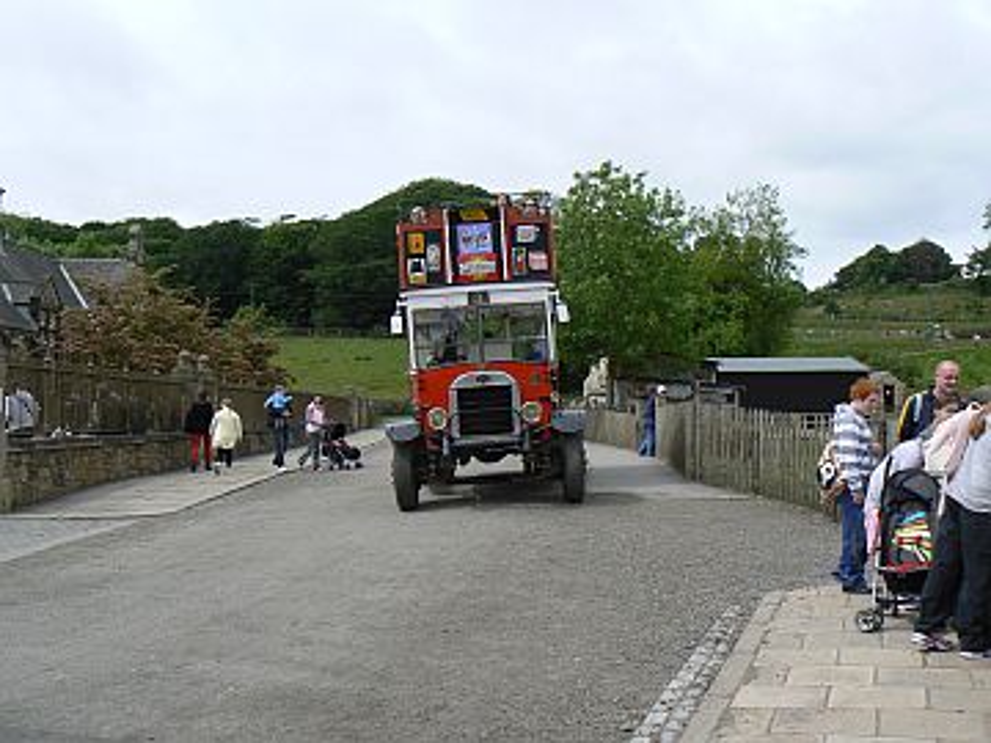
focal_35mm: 42
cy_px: 372
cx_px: 496
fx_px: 1202
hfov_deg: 44.8
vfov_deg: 34.3
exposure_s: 1/400
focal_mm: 6.9
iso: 80
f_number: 6.3
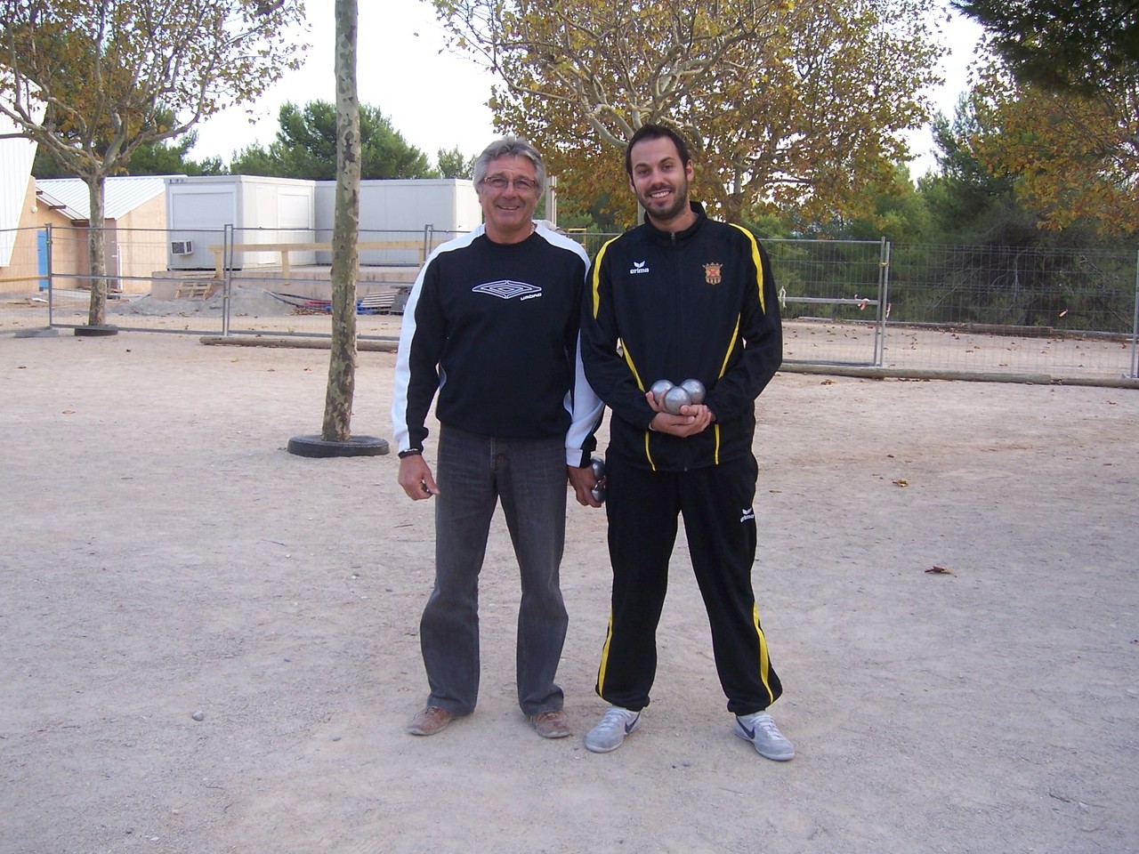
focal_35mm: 36
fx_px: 1185
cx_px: 570
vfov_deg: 39.7
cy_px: 427
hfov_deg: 51.4
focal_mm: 6
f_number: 3
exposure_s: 1/90
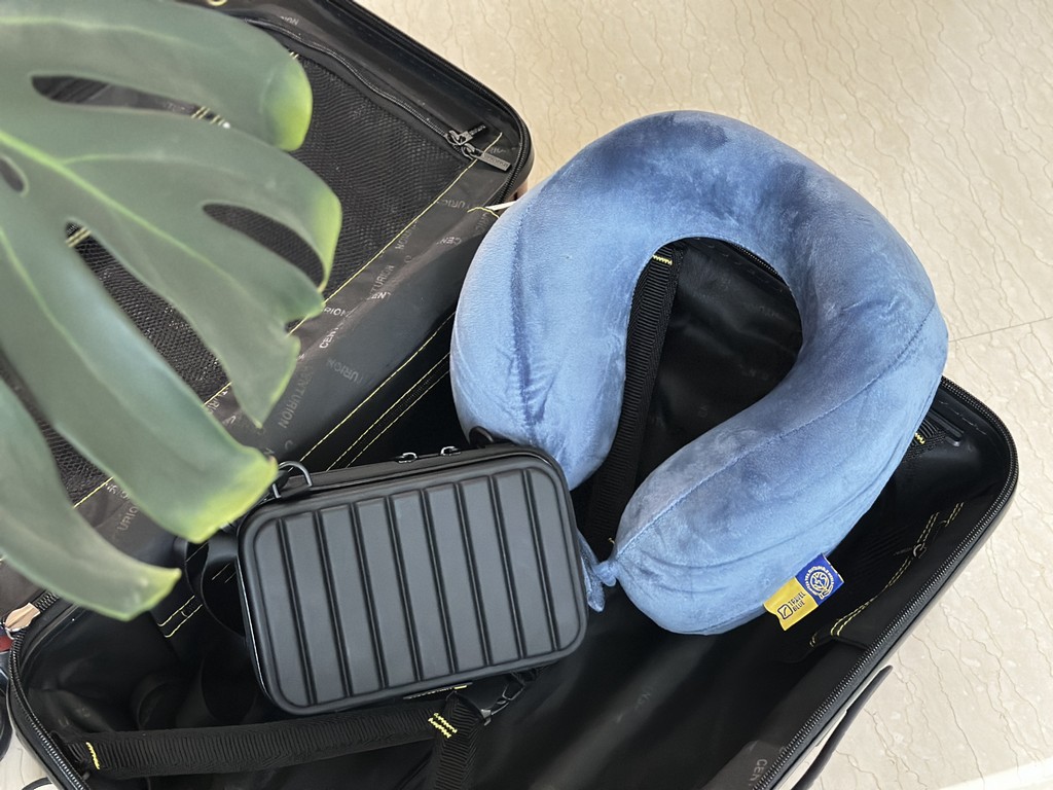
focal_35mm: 48
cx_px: 526
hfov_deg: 39.7
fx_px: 1460
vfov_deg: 30.3
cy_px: 395
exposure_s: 1/17
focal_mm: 6.86
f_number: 1.78
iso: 1000
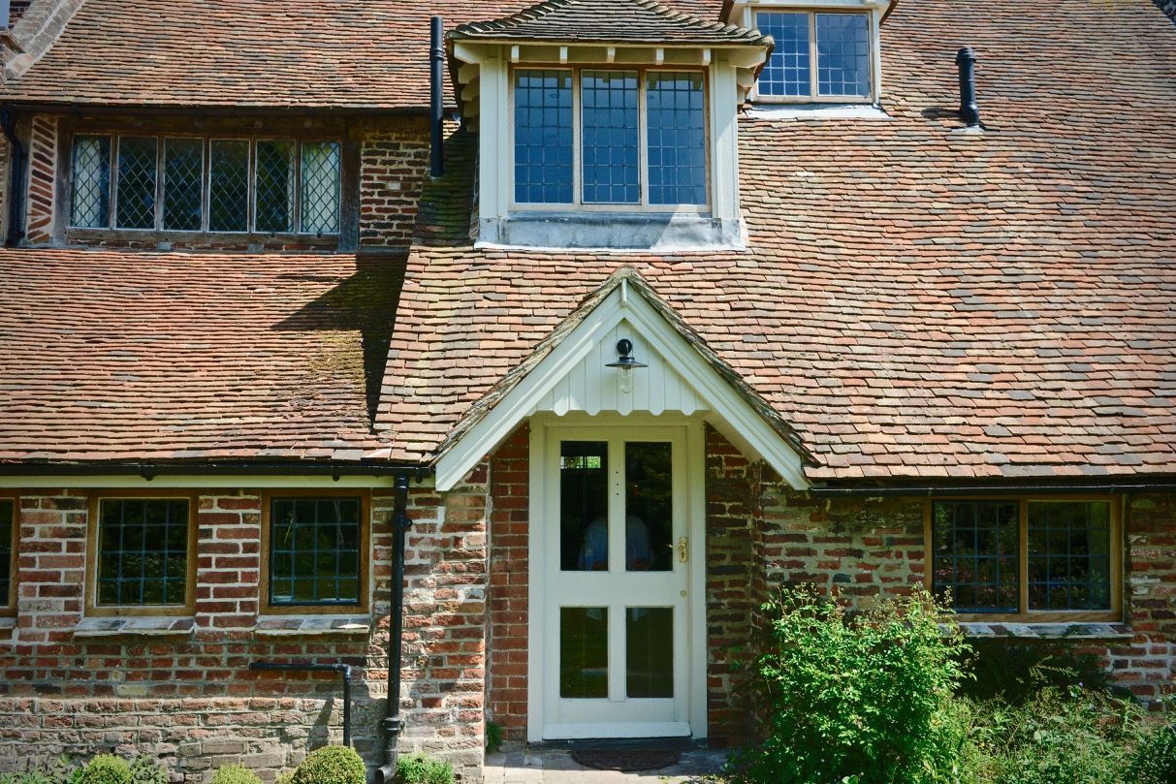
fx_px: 1013
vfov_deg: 42.3
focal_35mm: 31
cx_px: 588
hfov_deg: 60.3
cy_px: 392
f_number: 8
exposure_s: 1/1000
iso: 320
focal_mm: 31
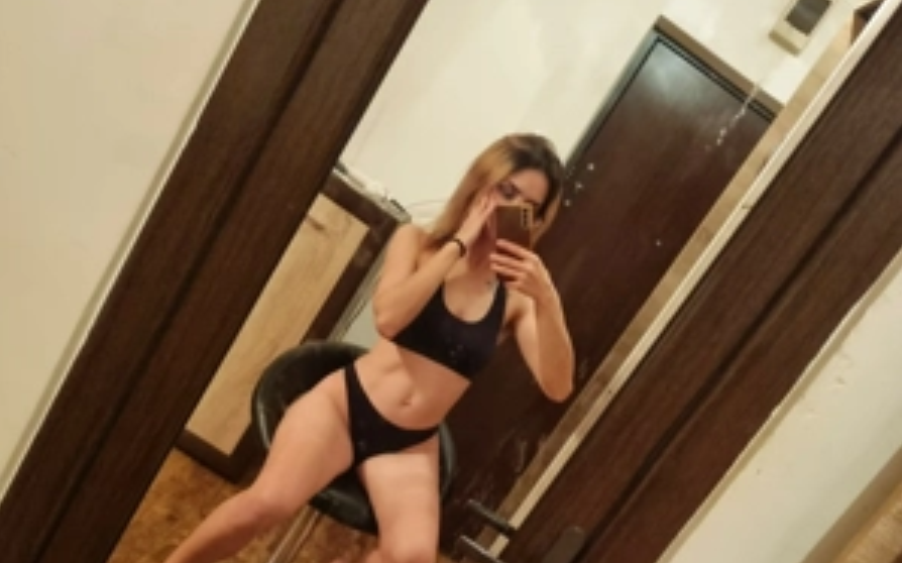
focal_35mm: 37
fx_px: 909
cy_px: 490
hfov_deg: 52.8
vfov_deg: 32.9
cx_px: 451
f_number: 1.8
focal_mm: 5.4
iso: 1600
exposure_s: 1/25
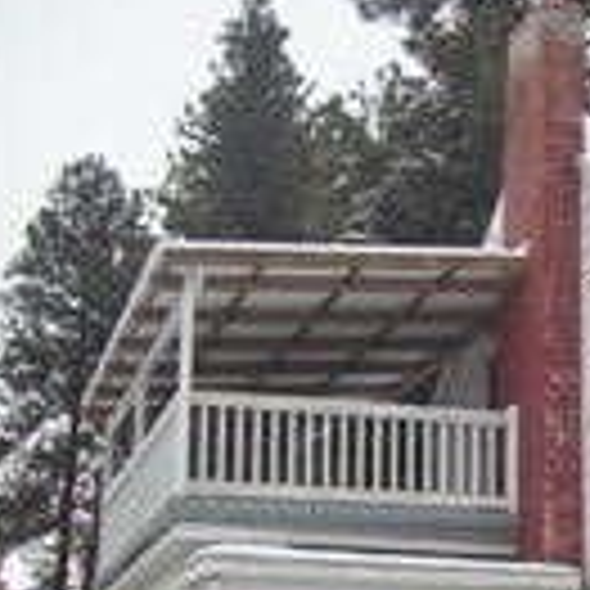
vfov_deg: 20.3
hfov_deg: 19.2
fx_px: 1620
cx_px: 748
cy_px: 522
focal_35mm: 84
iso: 80
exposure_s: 1/151
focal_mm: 6
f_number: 2.7
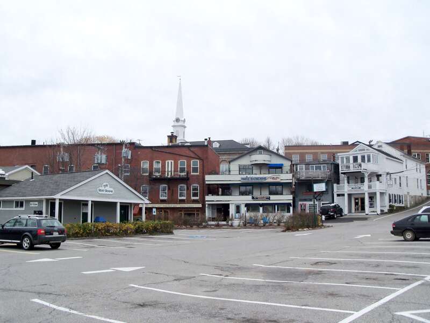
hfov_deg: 52.6
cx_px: 215
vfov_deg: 40.7
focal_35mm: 35
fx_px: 435
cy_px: 162
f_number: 3
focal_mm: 6.3
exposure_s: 1/320
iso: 80
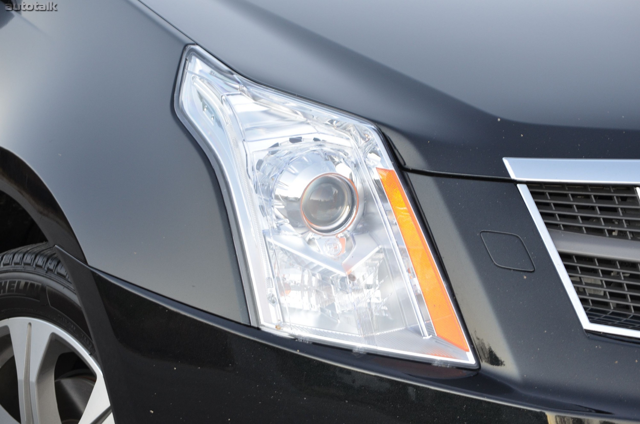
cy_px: 212
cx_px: 320
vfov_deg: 9.3
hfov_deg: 14.0
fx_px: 2608
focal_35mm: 147
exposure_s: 1/30
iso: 560
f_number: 9
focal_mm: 98
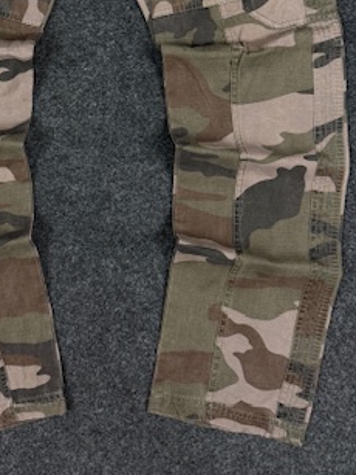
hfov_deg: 28.8
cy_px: 19
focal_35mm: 50
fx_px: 686
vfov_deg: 35.2
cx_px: 102
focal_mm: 6.76
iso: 200
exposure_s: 1/100
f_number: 1.78
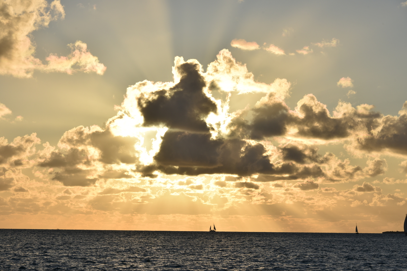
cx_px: 204
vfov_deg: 12.2
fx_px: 1266
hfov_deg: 18.3
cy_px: 136
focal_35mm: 112
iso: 100
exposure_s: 1/500
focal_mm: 112
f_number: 11
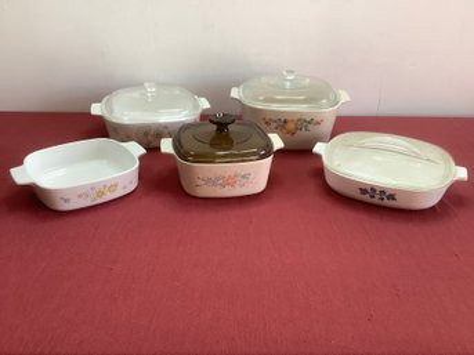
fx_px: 424
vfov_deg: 45.4
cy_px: 178
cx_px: 237
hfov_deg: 58.4
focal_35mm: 31
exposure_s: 1/60
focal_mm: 3.3
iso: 64
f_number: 2.4
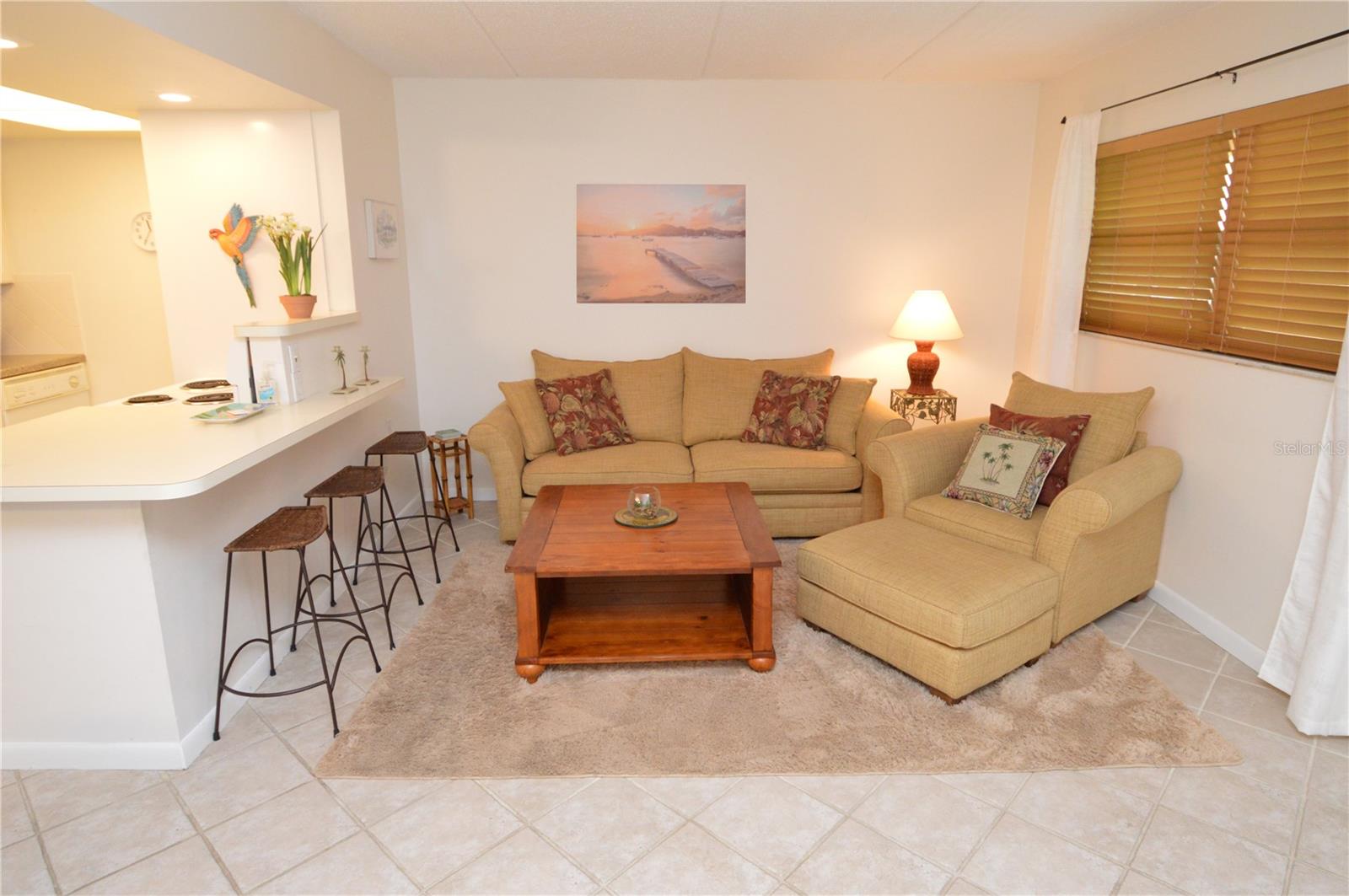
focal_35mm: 18
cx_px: 674
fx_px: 674
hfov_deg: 90.1
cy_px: 448
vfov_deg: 67.3
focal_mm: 12
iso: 1600
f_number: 4
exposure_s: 1/60
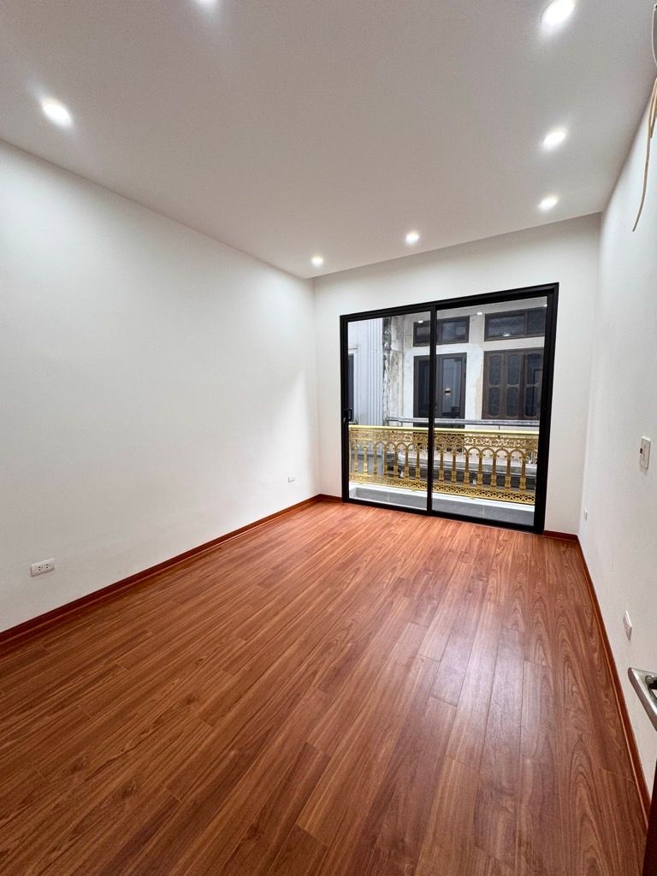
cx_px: 328
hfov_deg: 85.7
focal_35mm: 14
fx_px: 354
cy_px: 438
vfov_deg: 102.1
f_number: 2.2
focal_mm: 2.22
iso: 100
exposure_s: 1/100
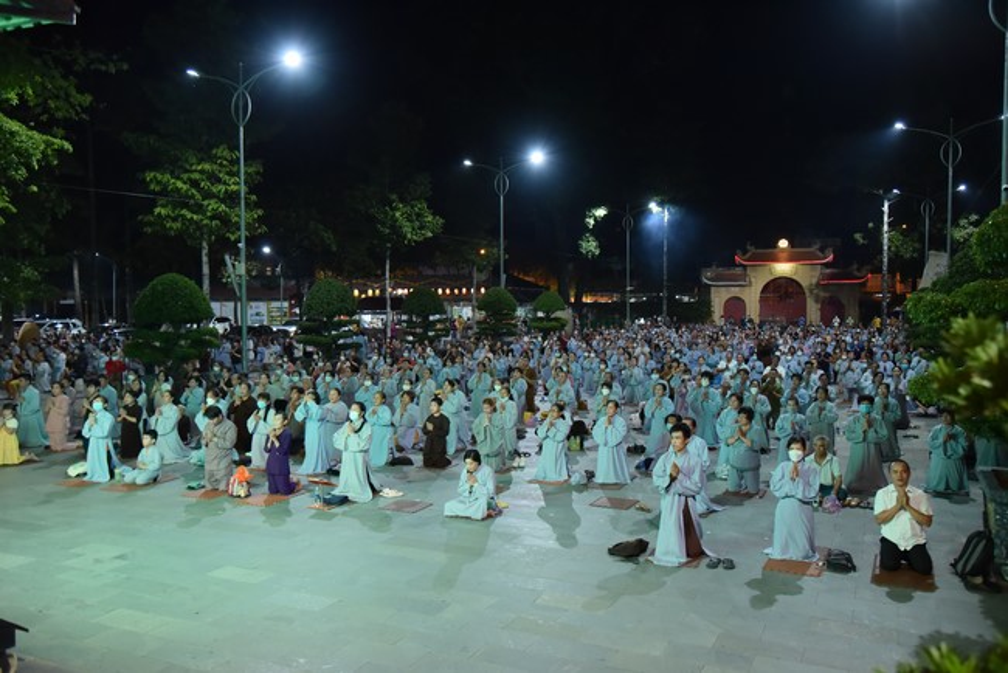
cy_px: 336
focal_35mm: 30
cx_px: 504
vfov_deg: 43.6
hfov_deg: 61.9
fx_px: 840
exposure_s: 1/100
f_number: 4
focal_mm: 30
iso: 2000
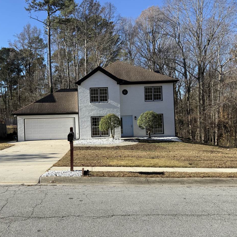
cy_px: 116
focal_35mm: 29
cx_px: 94
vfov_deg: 55.6
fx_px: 225
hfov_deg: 55.2
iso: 80
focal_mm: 6.76
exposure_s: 1/2907
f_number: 1.78
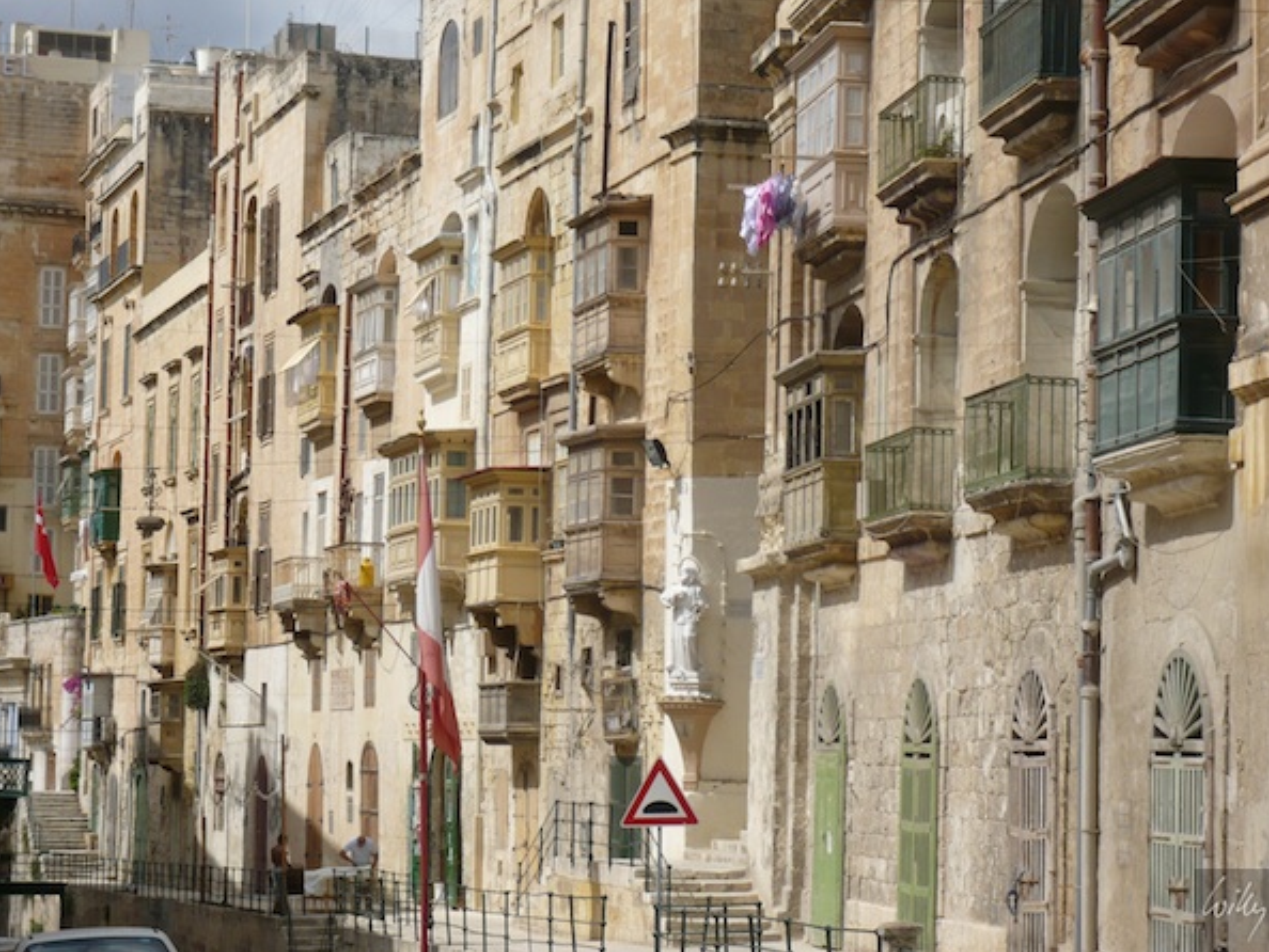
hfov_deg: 19.4
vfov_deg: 14.7
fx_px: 3704
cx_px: 637
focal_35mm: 101
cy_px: 476
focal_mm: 16.4
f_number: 5.6
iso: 100
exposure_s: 1/640
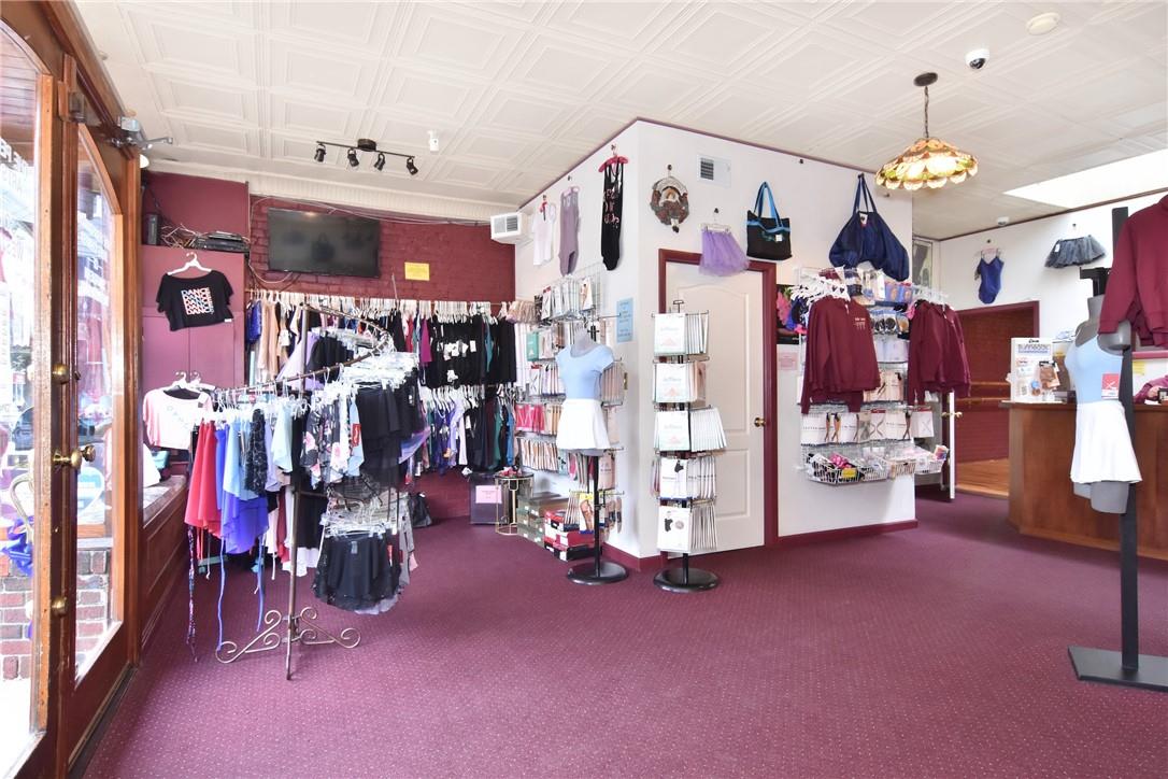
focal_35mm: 18
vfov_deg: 67.4
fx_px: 584
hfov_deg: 90.0
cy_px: 390
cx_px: 584
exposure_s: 1/50
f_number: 11
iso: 800
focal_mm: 12
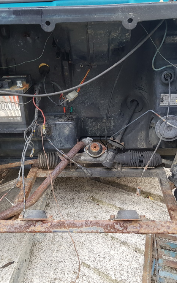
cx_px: 85
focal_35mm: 37
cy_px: 142
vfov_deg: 52.7
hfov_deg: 34.5
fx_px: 285
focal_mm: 4.3
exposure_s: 1/50
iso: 80
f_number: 1.7
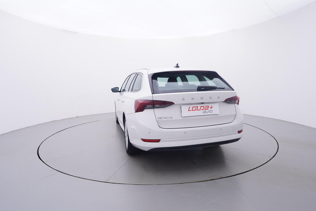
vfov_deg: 56.2
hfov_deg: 77.3
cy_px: 106
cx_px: 158
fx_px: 198
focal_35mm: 22
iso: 200
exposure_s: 1/80
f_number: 5
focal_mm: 15
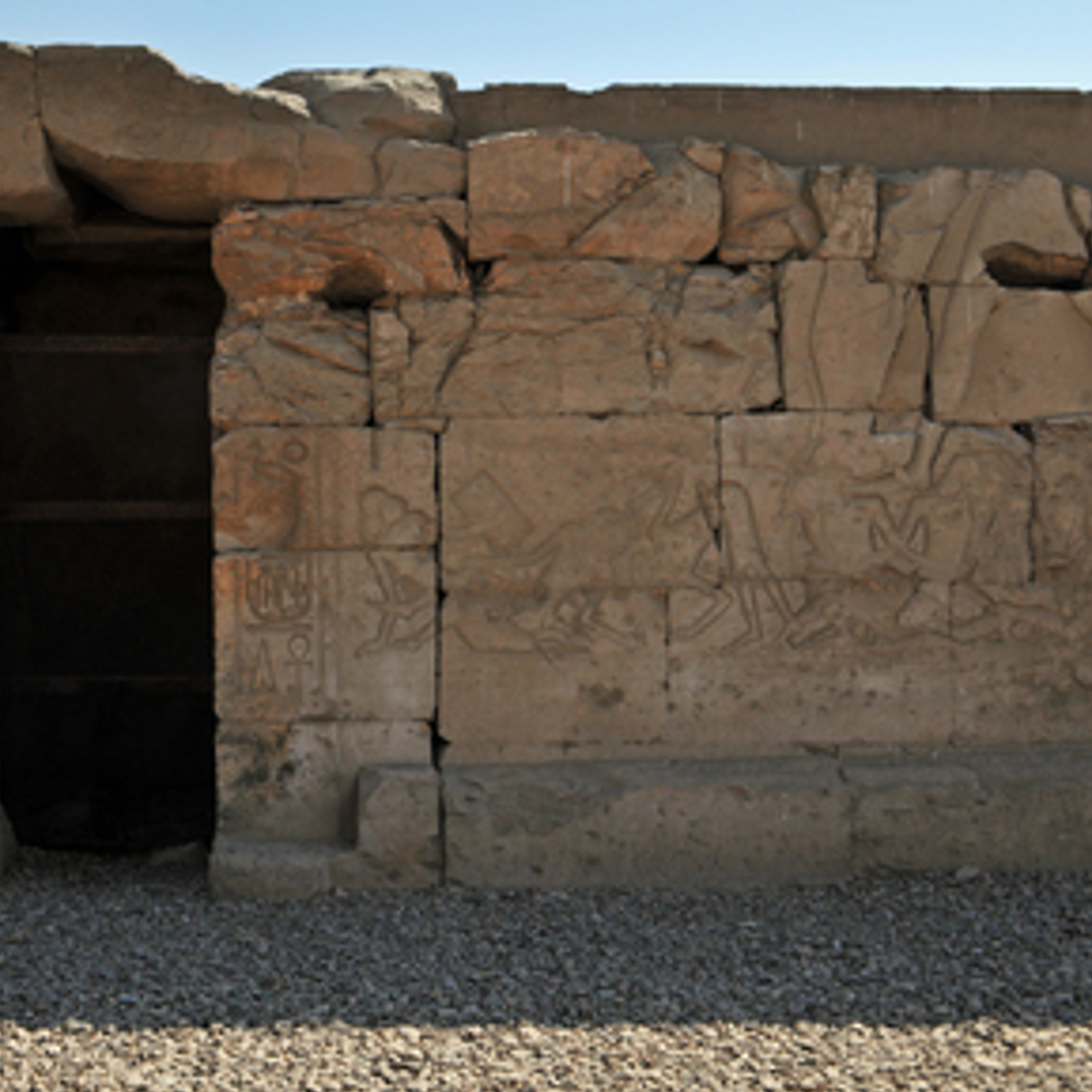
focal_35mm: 45
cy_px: 548
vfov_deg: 37.8
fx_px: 1593
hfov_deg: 37.7
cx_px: 435
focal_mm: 23
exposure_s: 1/500
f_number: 11
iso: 200
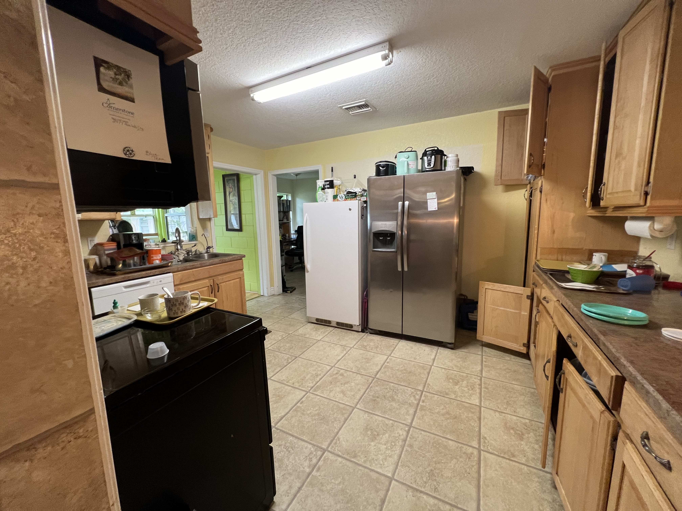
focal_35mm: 13
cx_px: 341
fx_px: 256
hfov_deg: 106.2
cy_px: 256
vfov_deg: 89.9
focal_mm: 1.57
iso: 200
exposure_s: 1/60
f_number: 1.8
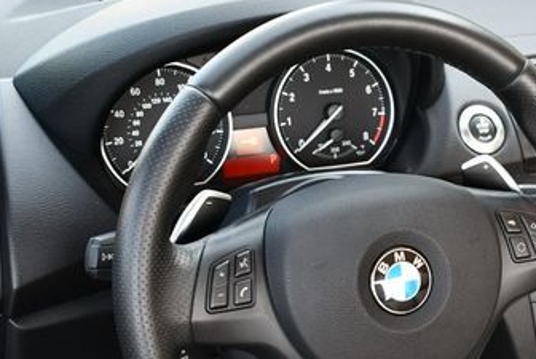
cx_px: 456
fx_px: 1476
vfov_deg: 13.8
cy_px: 298
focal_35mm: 99
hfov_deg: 20.3
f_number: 4
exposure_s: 1/200
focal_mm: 26
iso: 800
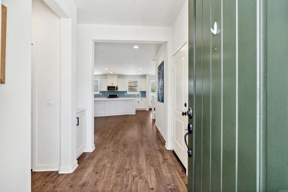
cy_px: 96
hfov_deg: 96.7
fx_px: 128
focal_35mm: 16
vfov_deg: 73.8
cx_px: 144
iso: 100
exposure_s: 1/8
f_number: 5.6
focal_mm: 16
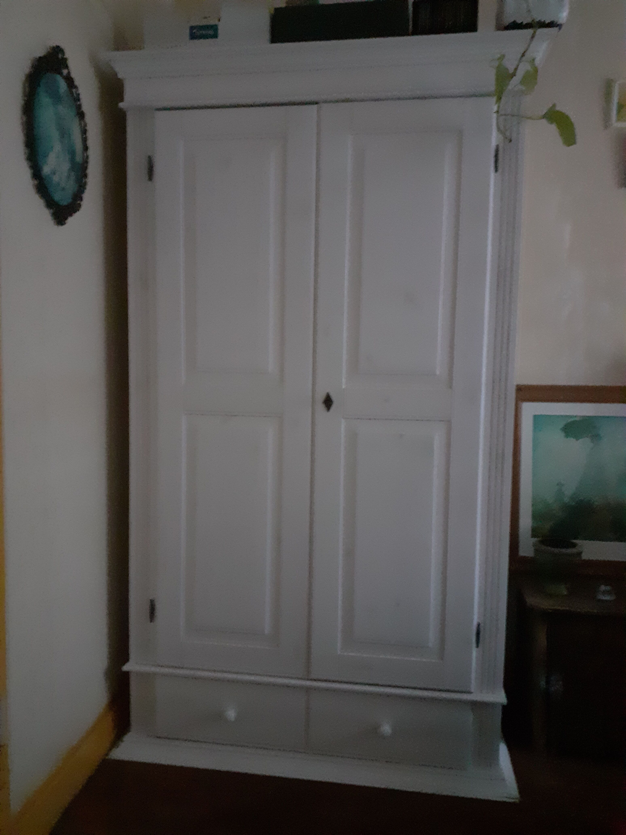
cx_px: 313
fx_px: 651
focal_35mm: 27
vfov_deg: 65.3
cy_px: 418
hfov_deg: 51.4
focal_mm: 3.6
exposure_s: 1/10
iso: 1250
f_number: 1.9
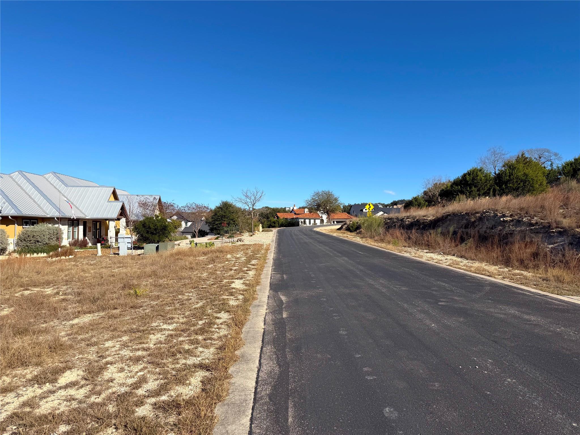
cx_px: 290
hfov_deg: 71.6
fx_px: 402
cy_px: 218
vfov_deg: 56.8
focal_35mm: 24
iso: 80
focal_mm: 6.76
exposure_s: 1/6711
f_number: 1.78
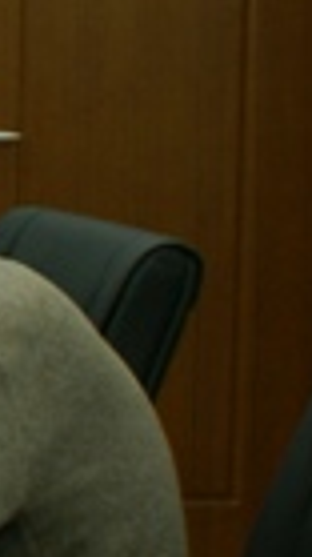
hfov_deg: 4.5
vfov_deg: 9.1
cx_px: -1208
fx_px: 3477
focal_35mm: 236
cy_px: 234
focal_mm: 26
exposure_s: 1/15
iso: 200
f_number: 4.5
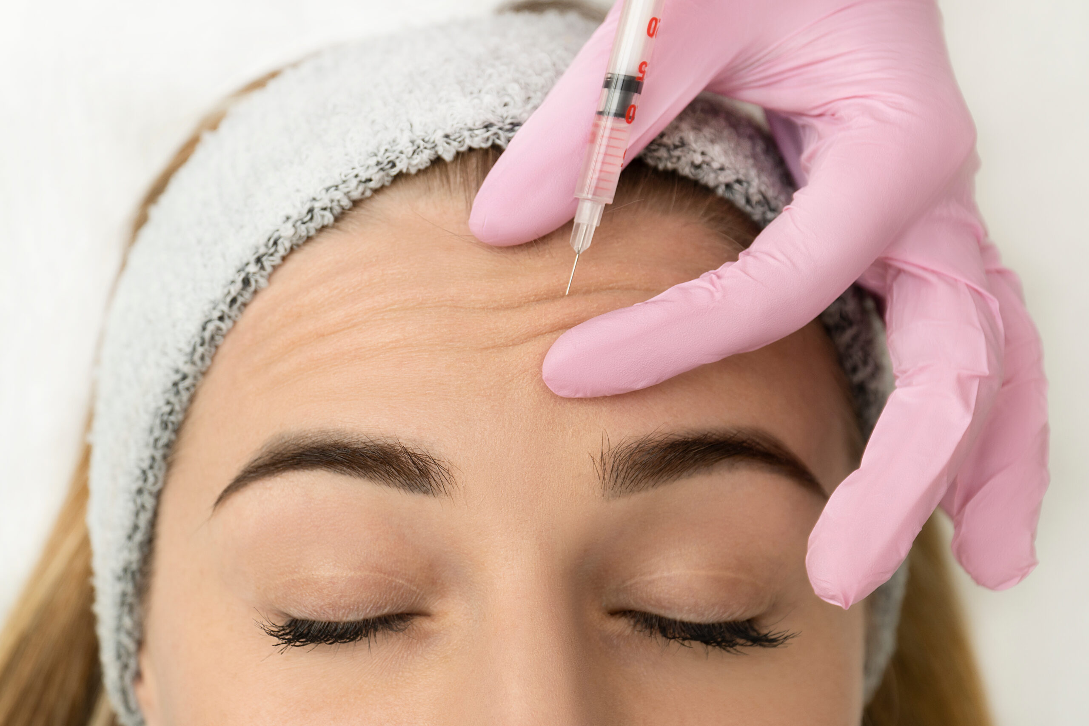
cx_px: 544
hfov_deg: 31.2
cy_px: 363
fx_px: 1951
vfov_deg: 21.1
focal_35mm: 64
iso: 100
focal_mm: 43
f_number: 4.5
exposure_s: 1/160
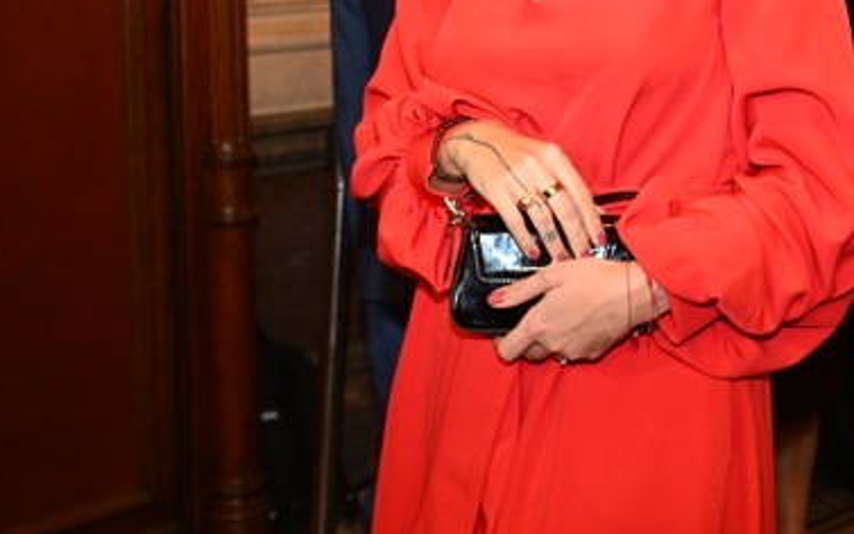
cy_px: 27
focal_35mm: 69
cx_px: 548
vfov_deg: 18.5
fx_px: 1607
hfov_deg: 29.6
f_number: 4.5
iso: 3200
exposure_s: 1/100
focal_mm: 37
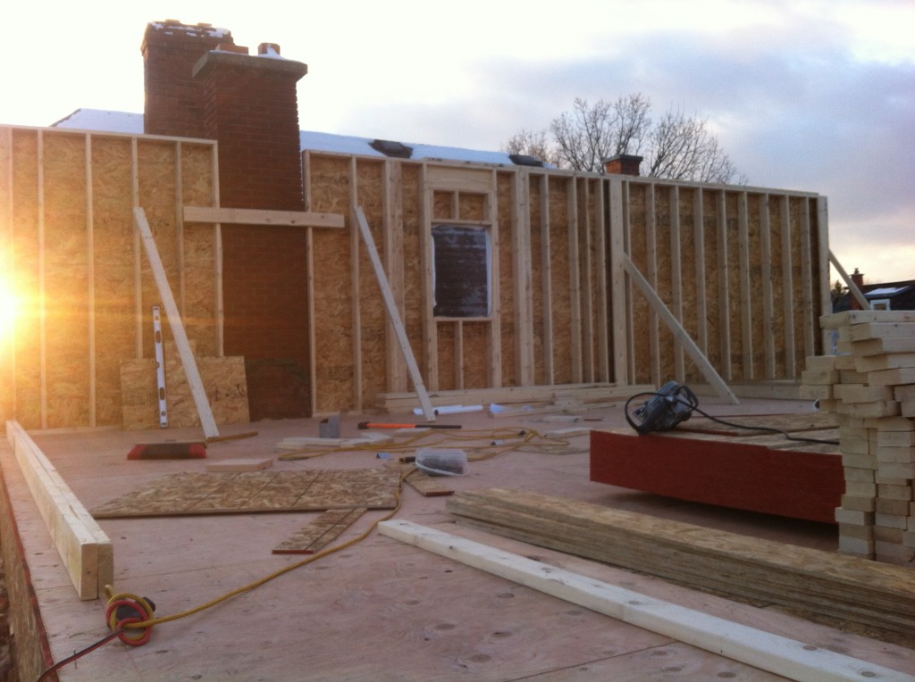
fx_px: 923
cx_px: 458
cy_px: 341
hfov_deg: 52.7
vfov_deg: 40.6
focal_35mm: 35
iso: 80
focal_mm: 3.85
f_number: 2.8
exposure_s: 1/138
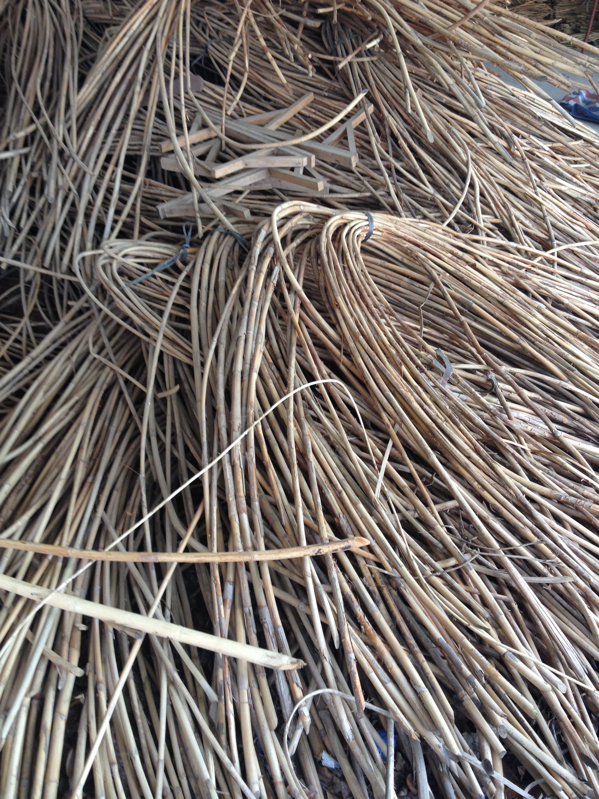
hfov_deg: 40.7
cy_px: 400
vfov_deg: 52.6
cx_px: 300
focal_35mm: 35
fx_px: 808
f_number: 2.4
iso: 50
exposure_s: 1/30
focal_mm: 4.28
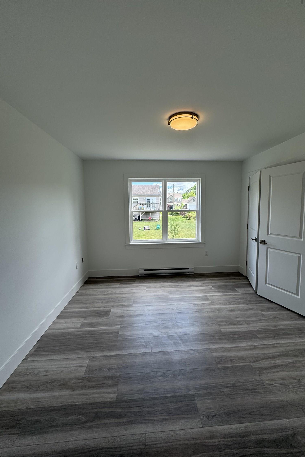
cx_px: 159
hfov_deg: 77.3
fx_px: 191
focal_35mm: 15
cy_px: 224
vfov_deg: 100.4
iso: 40
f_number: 2.2
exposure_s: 1/253
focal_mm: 2.22
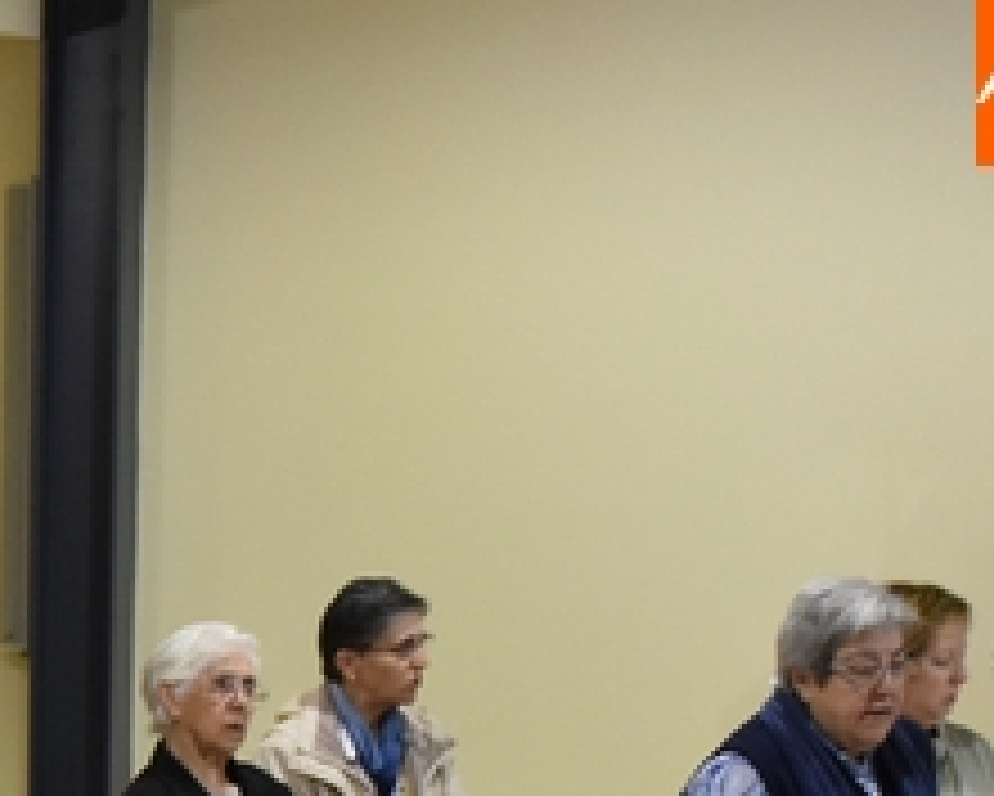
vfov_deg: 7.8
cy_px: 1237
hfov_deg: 9.5
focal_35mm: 195
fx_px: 5739
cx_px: -760
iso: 1800
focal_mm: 34
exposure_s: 1/60
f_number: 4.2
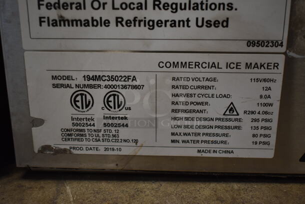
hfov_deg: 44.9
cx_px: 152
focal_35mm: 44
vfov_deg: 30.9
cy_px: 102
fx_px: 369
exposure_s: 1/50
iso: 1000
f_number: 4.2
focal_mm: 29
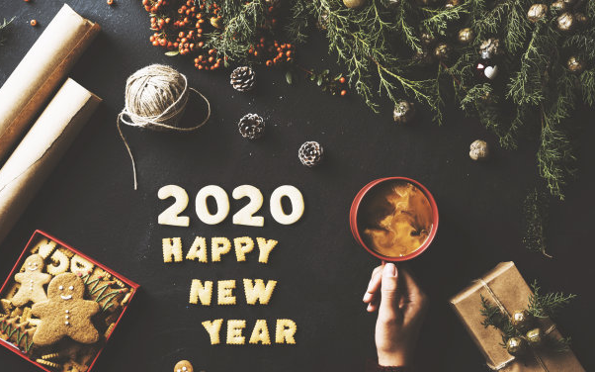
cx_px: 298
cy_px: 194
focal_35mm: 57
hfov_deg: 35.7
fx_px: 924
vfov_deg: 22.7
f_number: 4.5
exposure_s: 1/4
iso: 50
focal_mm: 55
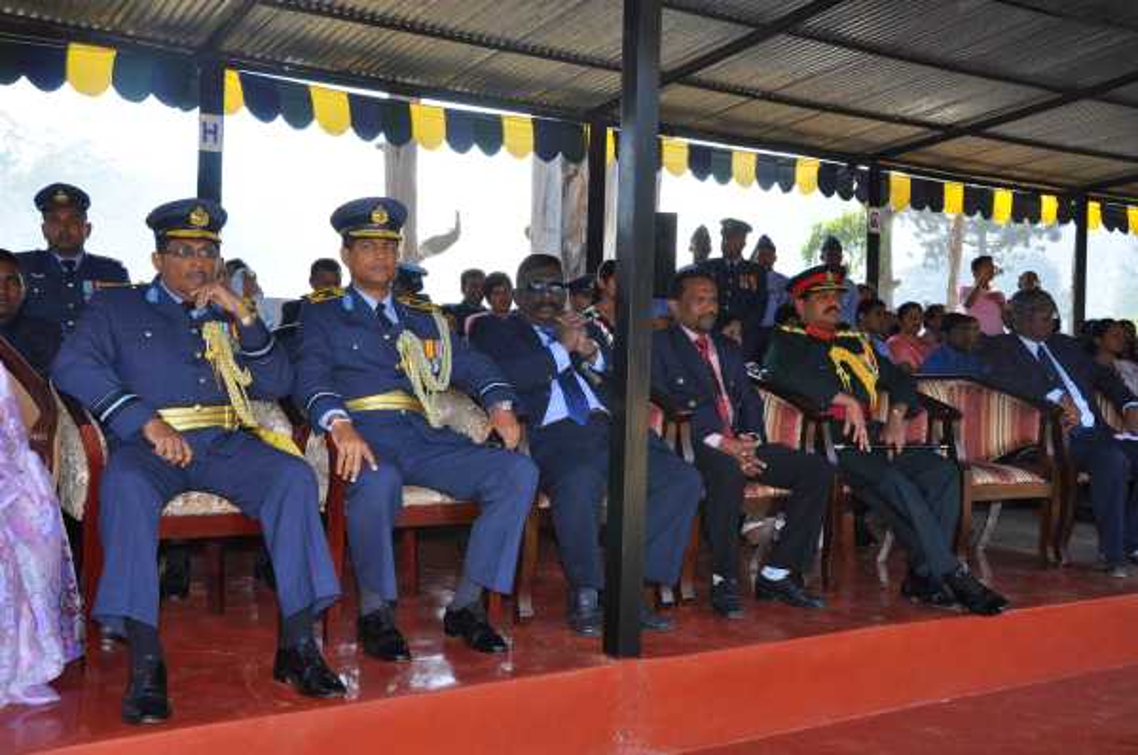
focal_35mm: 38
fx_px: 1184
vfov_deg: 35.4
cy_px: 378
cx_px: 569
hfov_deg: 51.4
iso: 200
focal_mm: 25
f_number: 7.1
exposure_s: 1/125
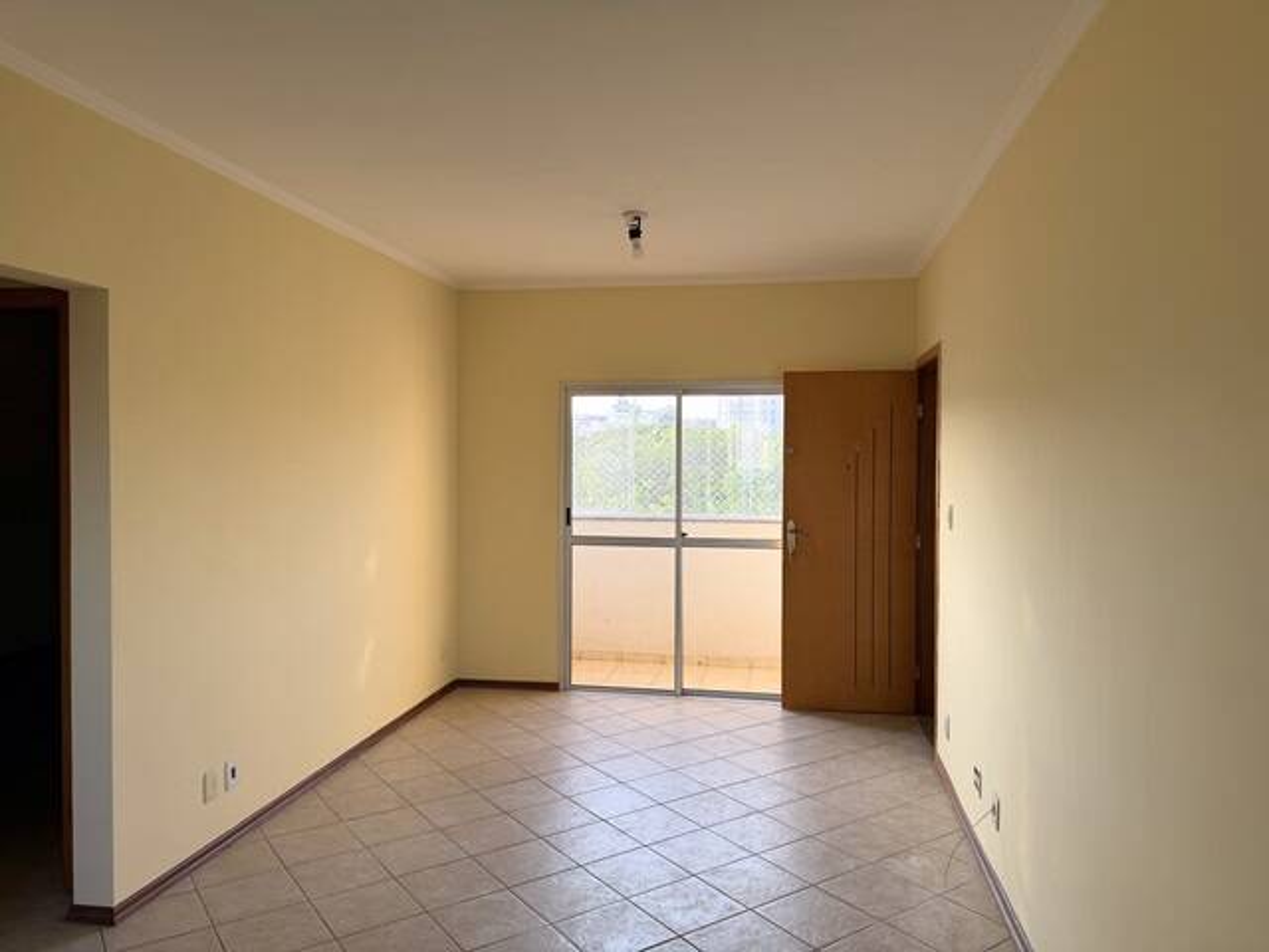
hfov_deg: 71.6
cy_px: 476
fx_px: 880
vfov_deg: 56.8
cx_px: 634
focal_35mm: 24
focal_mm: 6.76
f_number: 1.78
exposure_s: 1/121
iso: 80
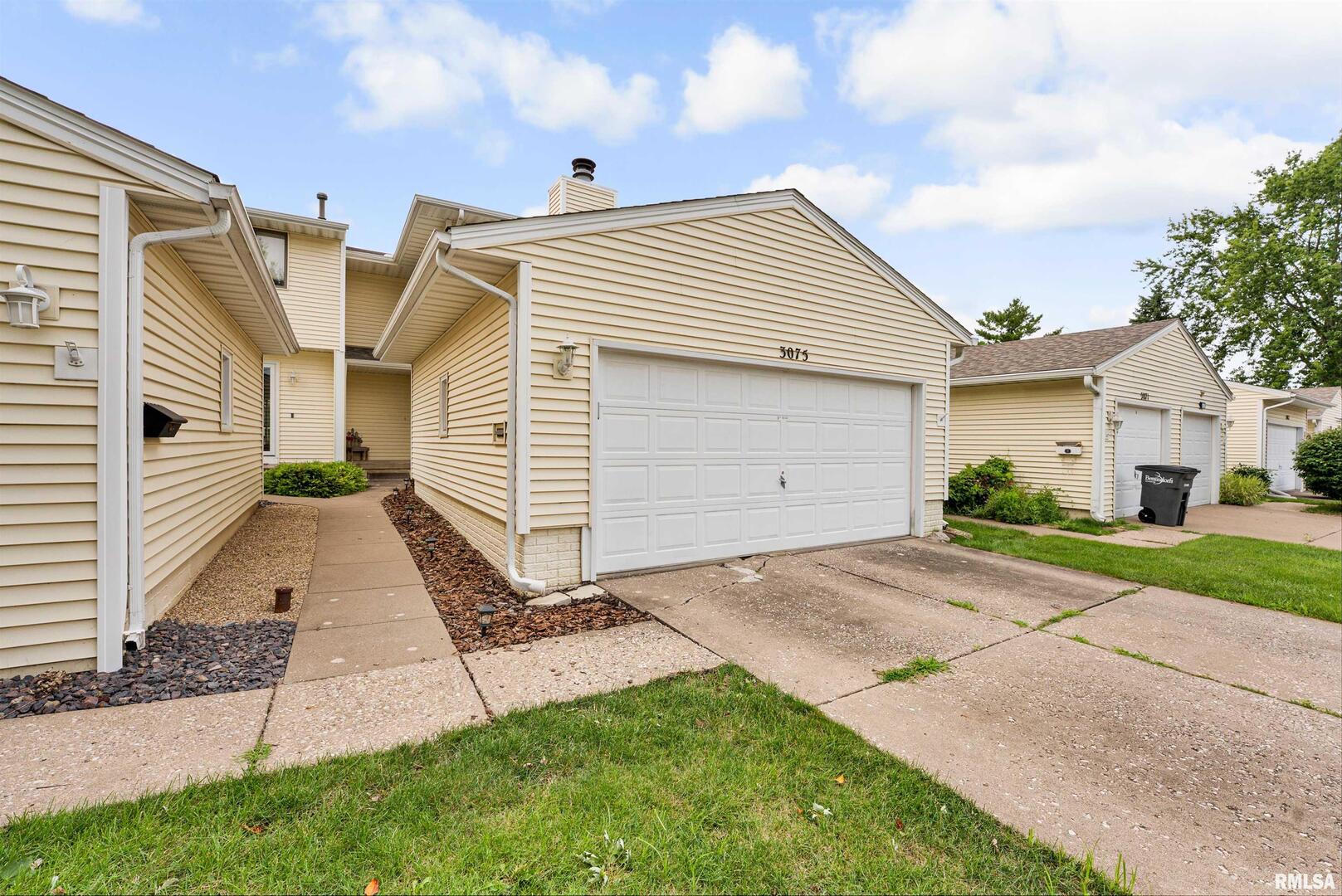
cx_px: 671
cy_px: 448
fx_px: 522
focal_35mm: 14
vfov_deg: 81.3
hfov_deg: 104.2
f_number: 9
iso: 400
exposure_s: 1/800
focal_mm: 14
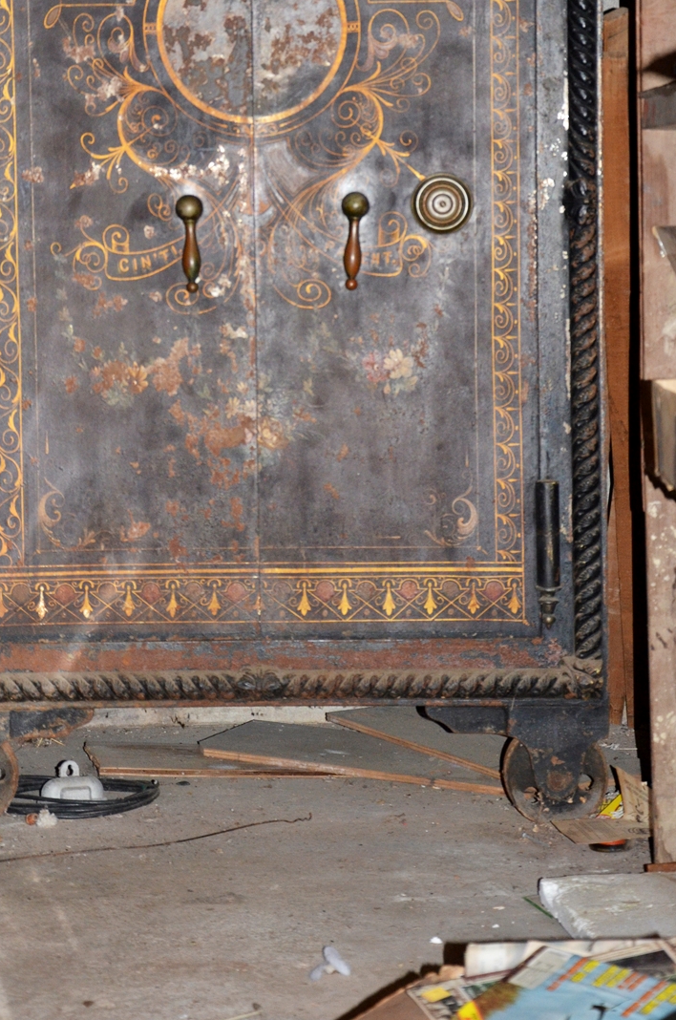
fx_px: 2997
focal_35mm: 106
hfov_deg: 12.9
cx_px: 253
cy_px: 314
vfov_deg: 19.2
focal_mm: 50
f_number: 5
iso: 800
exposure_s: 1/60
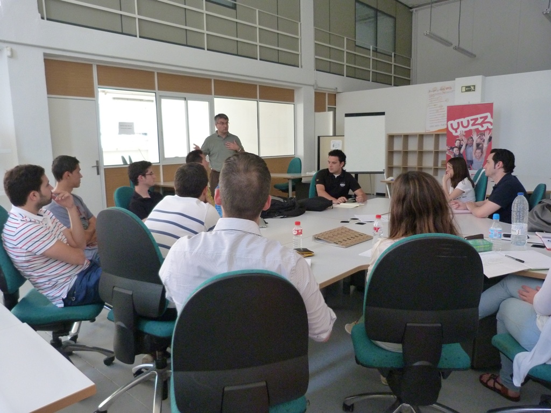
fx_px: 398
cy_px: 206
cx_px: 276
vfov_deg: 54.9
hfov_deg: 69.4
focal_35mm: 25
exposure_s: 1/30
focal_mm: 4.5
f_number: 2.8
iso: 500
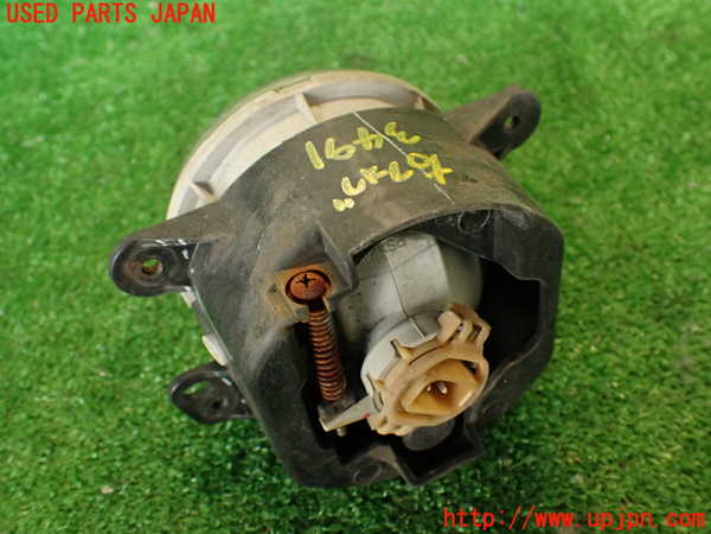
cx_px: 356
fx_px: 657
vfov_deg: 44.2
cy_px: 267
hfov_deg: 56.8
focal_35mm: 32
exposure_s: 1/30
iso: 200
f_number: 2.4
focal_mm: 5.79
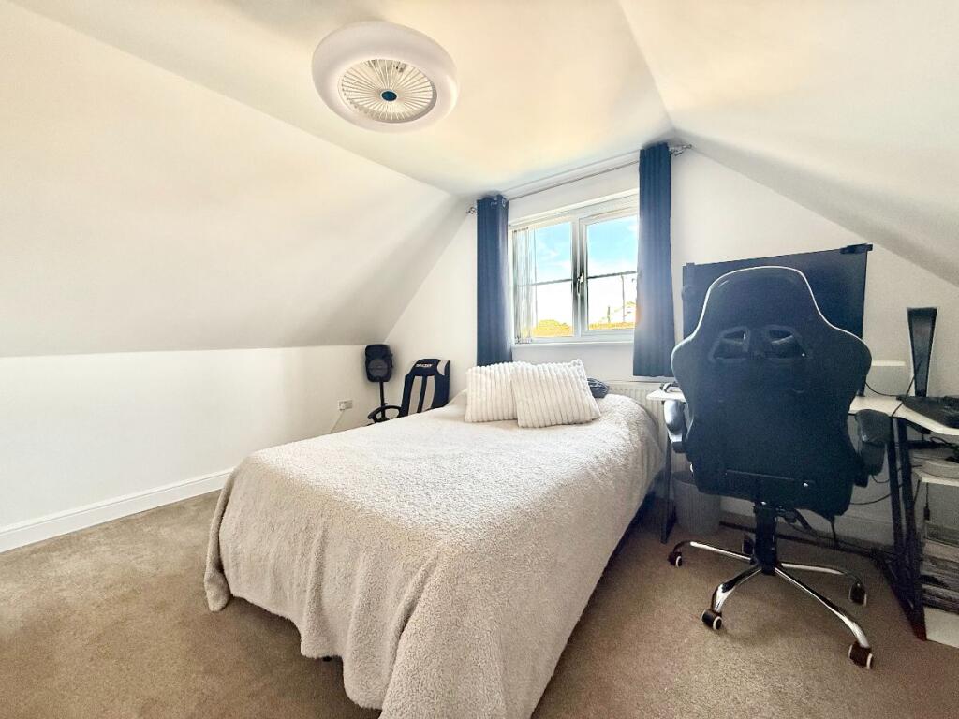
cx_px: 480
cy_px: 360
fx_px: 388
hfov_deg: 102.1
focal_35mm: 14
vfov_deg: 85.7
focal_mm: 2.22
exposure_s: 1/99
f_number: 2.2
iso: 160
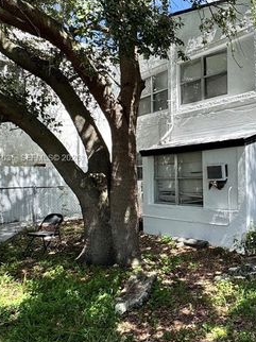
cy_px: 159
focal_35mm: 29
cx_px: 237
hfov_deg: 43.4
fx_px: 286
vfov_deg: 61.6
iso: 40
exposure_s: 1/812
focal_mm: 2.22
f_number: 2.2
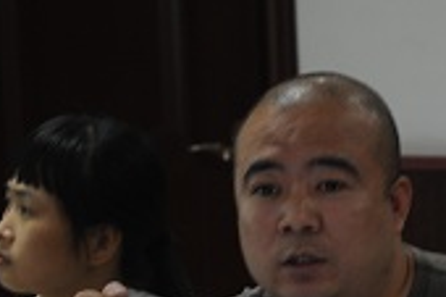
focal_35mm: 263
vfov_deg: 5.2
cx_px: 379
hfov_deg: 7.8
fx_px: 3255
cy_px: 275
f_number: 5.6
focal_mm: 70
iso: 640
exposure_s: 1/20
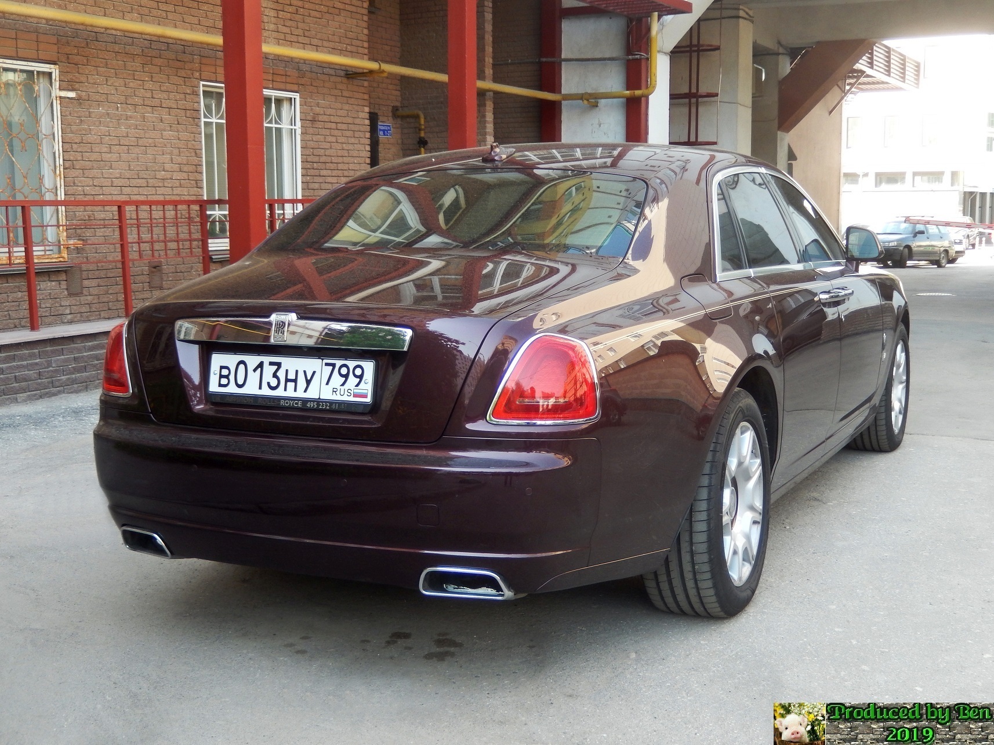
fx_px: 1292
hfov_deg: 42.1
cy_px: 372
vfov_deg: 32.2
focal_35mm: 45
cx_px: 497
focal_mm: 8.1
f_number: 4.3
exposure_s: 1/60
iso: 125
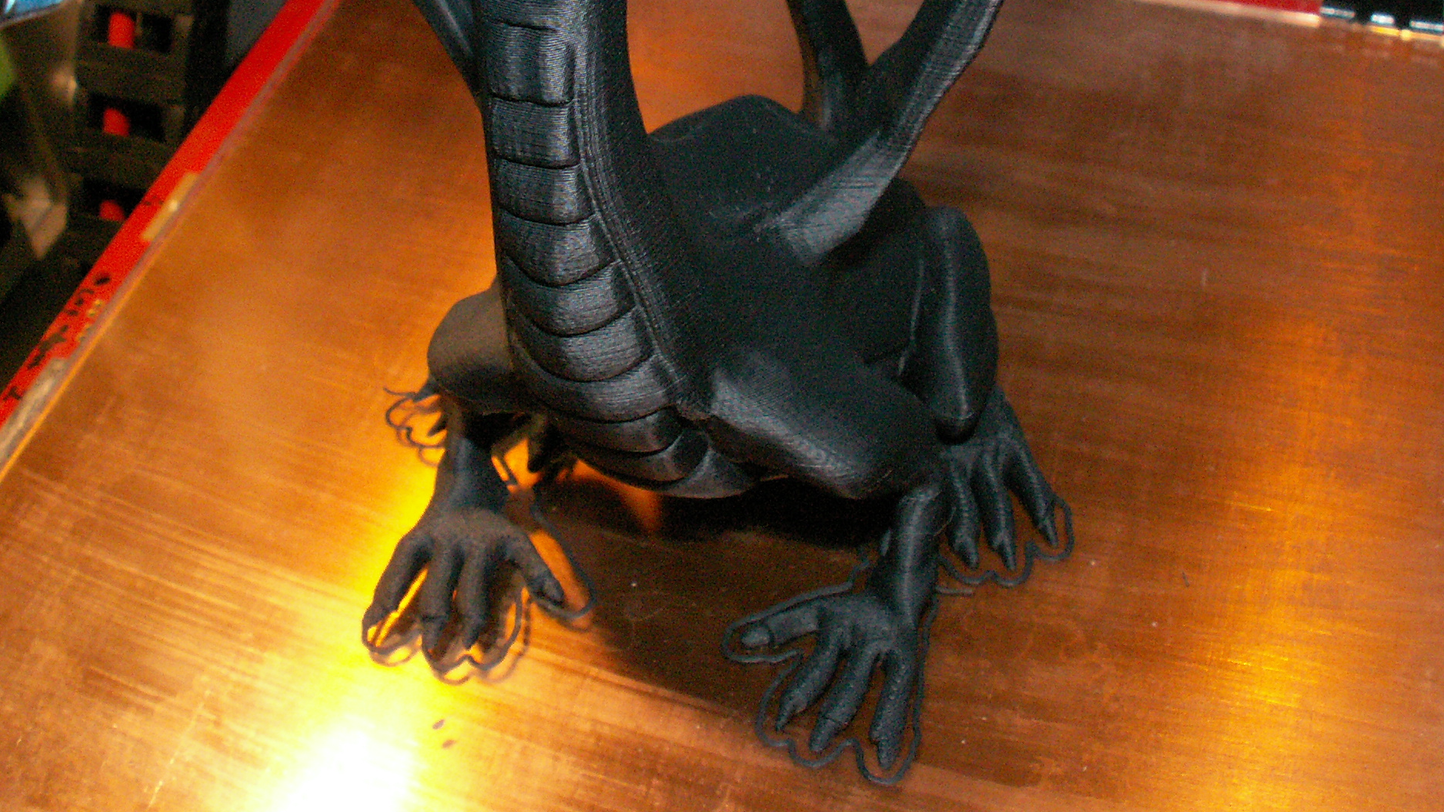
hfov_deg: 39.8
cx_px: 672
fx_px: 1991
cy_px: 82
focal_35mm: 52
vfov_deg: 22.5
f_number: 3.5
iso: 160
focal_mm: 5.86
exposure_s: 1/40
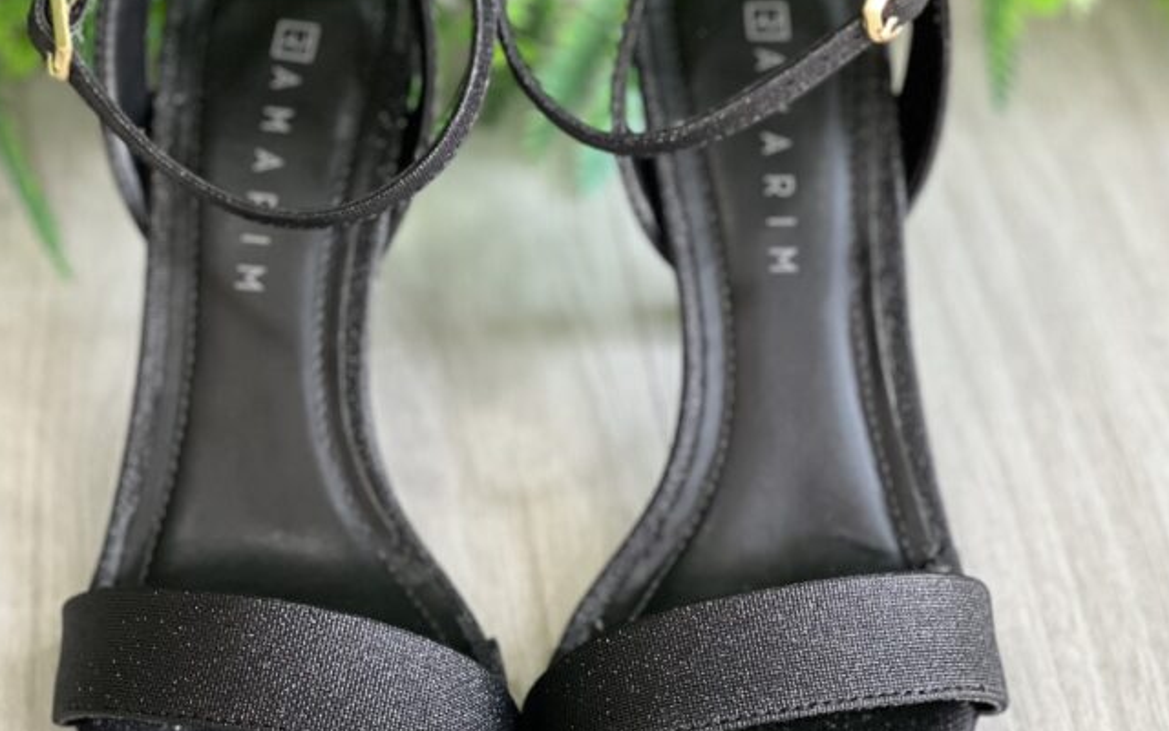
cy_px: 277
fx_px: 3791
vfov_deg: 11.0
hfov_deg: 17.5
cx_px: 572
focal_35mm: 119
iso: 250
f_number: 2.8
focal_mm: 9
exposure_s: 1/40
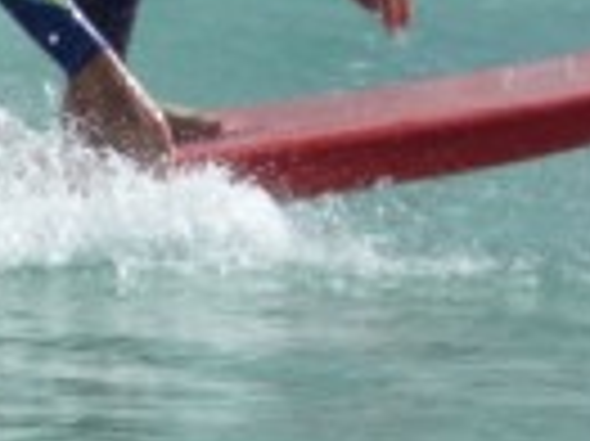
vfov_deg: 4.5
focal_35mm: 329
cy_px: -27
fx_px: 5602
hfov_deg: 6.0
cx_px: -212
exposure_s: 1/500
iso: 100
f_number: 5.7
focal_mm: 19.2
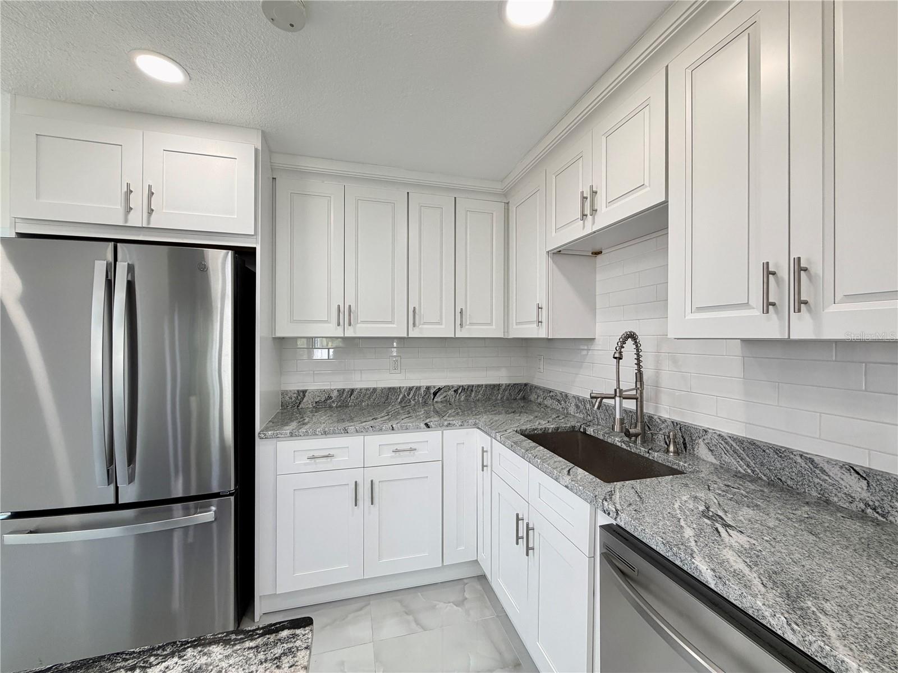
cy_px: 336
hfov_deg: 102.1
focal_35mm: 14
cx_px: 449
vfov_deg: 85.7
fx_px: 363
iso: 160
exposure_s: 1/120
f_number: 2.2
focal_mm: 2.22
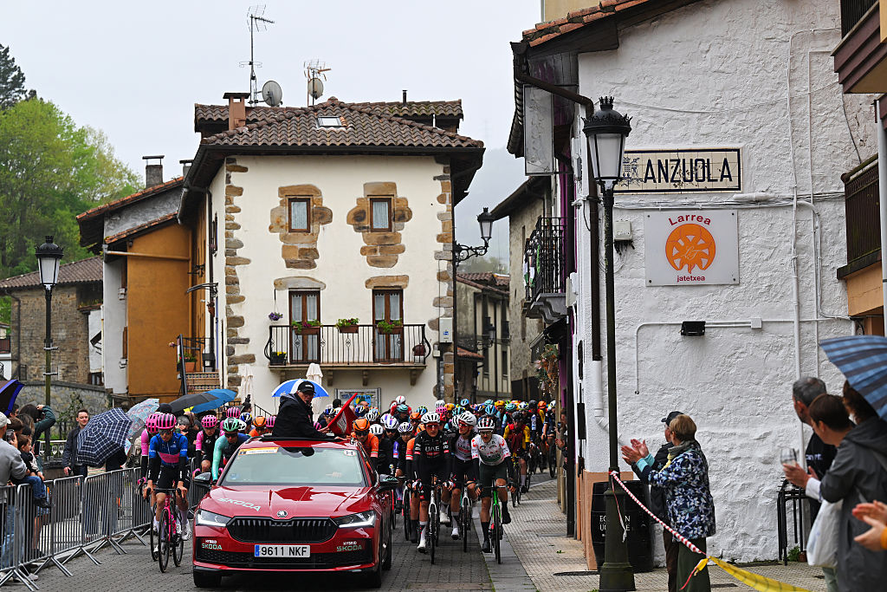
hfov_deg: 22.9
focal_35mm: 89
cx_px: 444
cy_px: 296
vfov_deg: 15.4
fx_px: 2193
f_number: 4.5
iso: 640
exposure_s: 1/800
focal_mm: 89
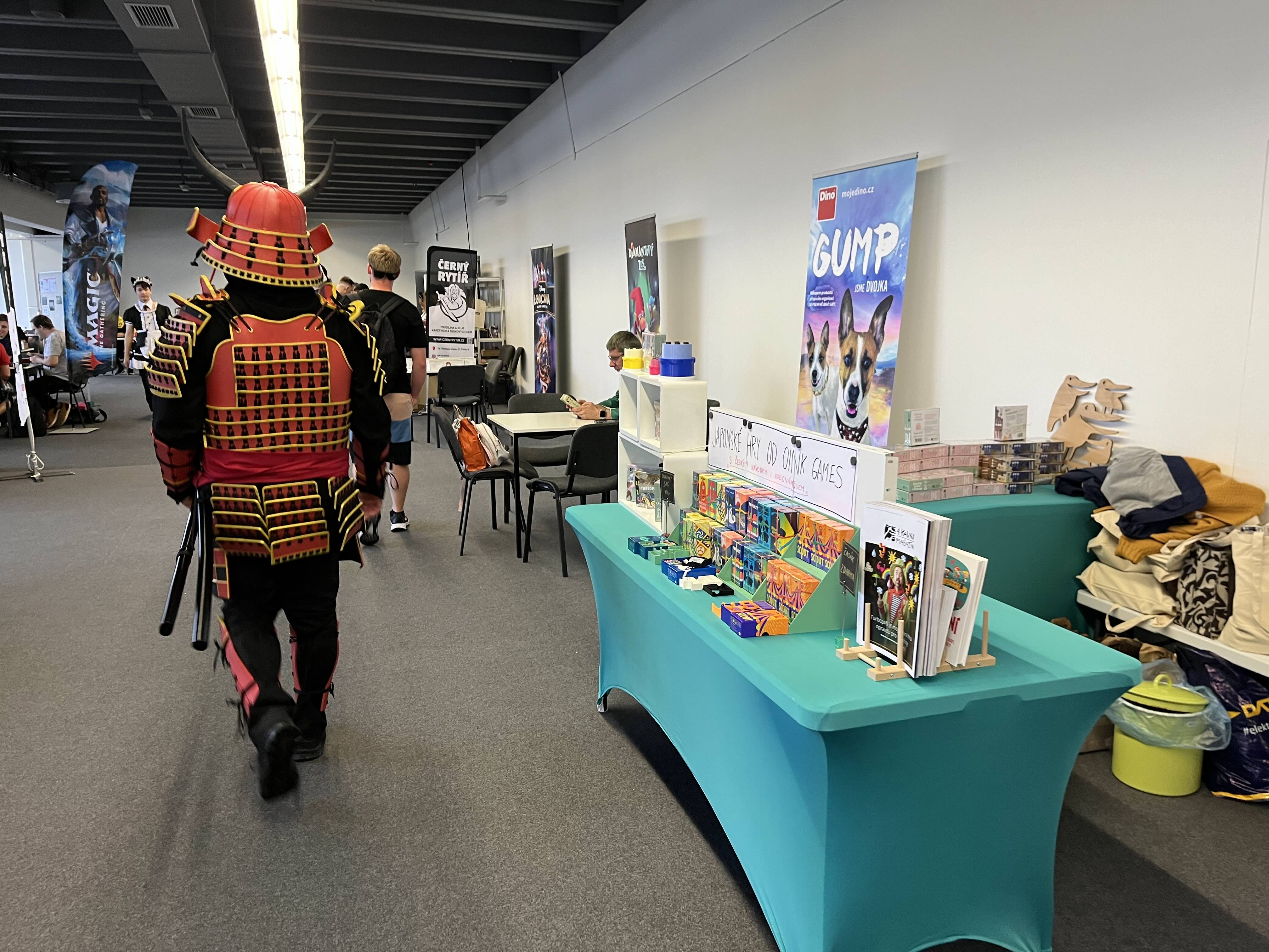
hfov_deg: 67.3
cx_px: 634
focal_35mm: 26
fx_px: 953
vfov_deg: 53.1
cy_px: 476
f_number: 1.6
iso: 100
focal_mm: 5.1
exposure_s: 1/50
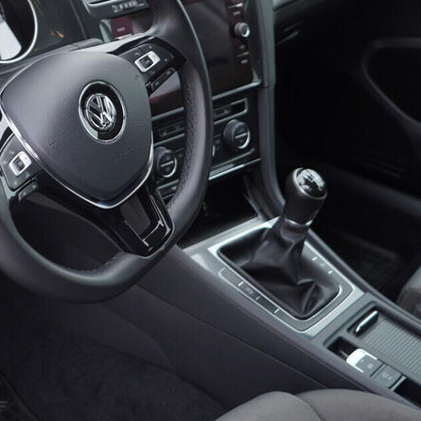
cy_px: 124
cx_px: -27
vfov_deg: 24.5
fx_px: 963
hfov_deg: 23.3
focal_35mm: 70
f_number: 2.8
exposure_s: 1/40
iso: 125
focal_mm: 24
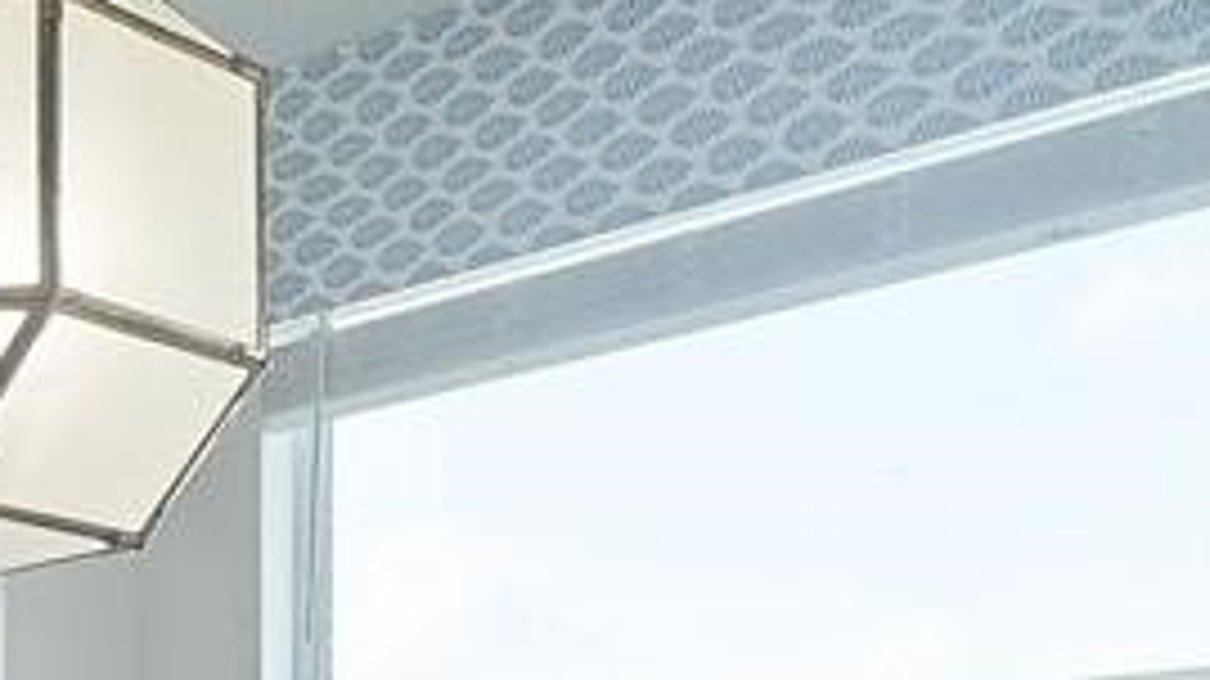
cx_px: -423
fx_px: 1860
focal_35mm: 58
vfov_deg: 16.0
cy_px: 1365
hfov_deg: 28.5
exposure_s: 1/120
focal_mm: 2.22
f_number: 2.2
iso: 50
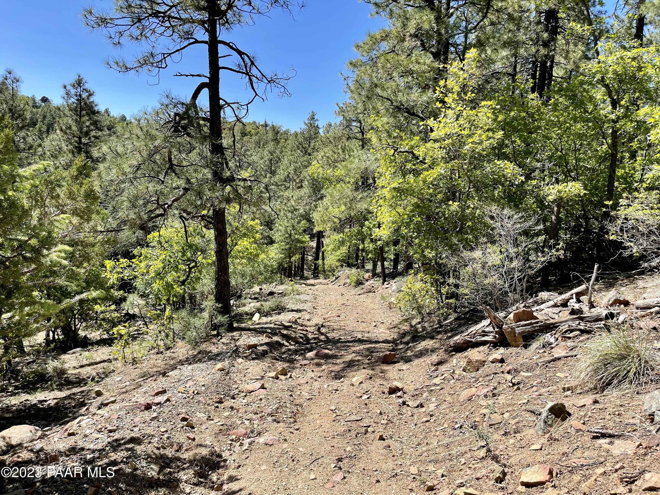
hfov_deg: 67.3
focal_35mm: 26
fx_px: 496
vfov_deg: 53.1
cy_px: 248
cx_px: 330
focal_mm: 5.1
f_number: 1.6
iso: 32
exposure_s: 1/2123
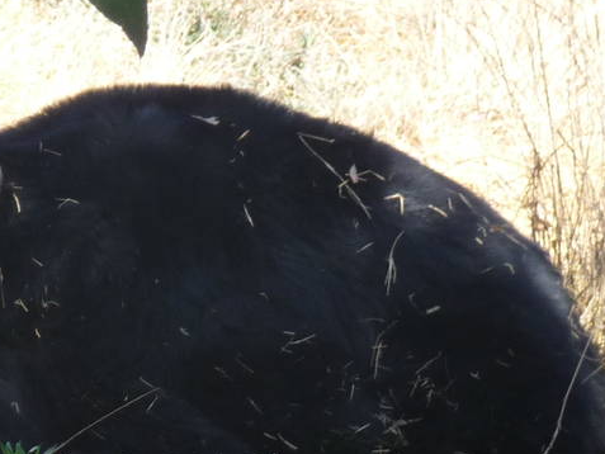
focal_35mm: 530
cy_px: 379
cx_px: -41
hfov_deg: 3.7
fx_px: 9265
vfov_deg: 2.8
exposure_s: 1/160
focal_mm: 27.1
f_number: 4.8
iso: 100
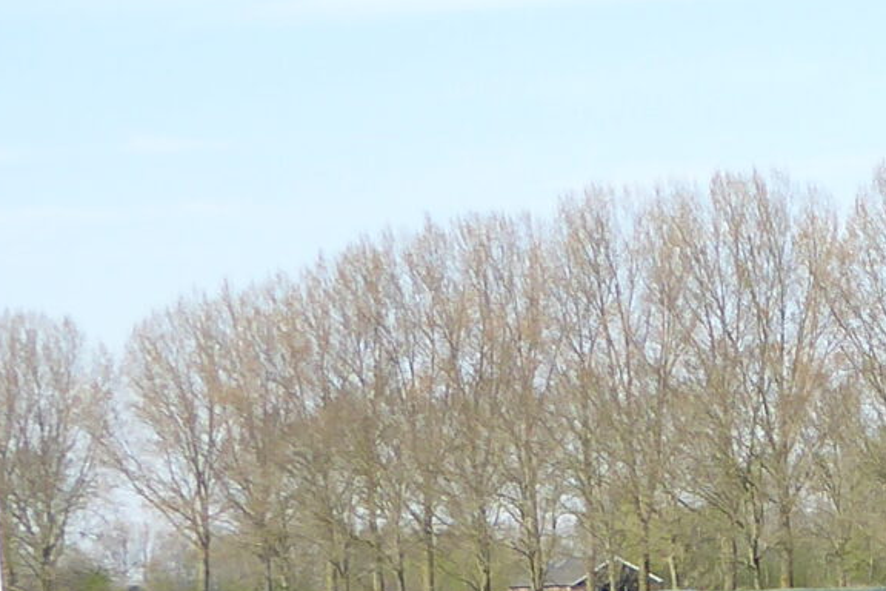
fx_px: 3298
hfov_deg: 13.4
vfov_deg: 9.9
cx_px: 1704
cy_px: 943
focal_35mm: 134
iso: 80
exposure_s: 1/400
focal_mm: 5
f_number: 3.5
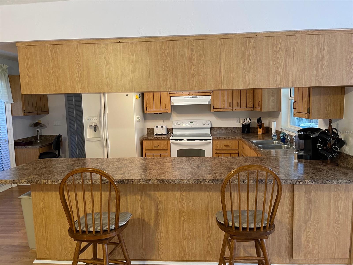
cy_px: 132
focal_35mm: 26
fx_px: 265
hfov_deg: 67.3
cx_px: 176
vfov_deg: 53.1
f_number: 1.6
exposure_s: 1/60
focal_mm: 5.1
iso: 250
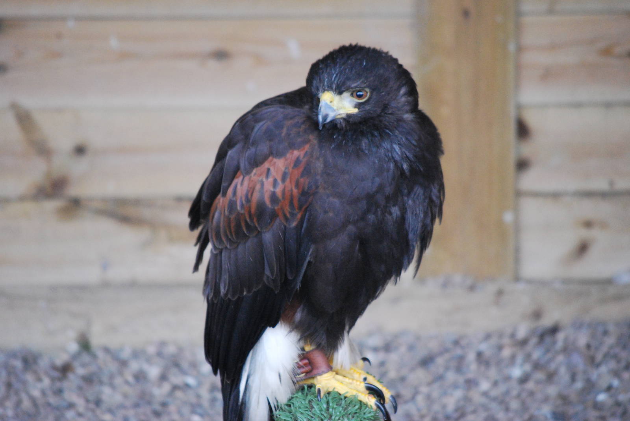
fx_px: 5256
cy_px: 210
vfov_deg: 4.6
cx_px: 315
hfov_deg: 6.9
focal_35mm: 300
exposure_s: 1/40
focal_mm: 200
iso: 1600
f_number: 5.6
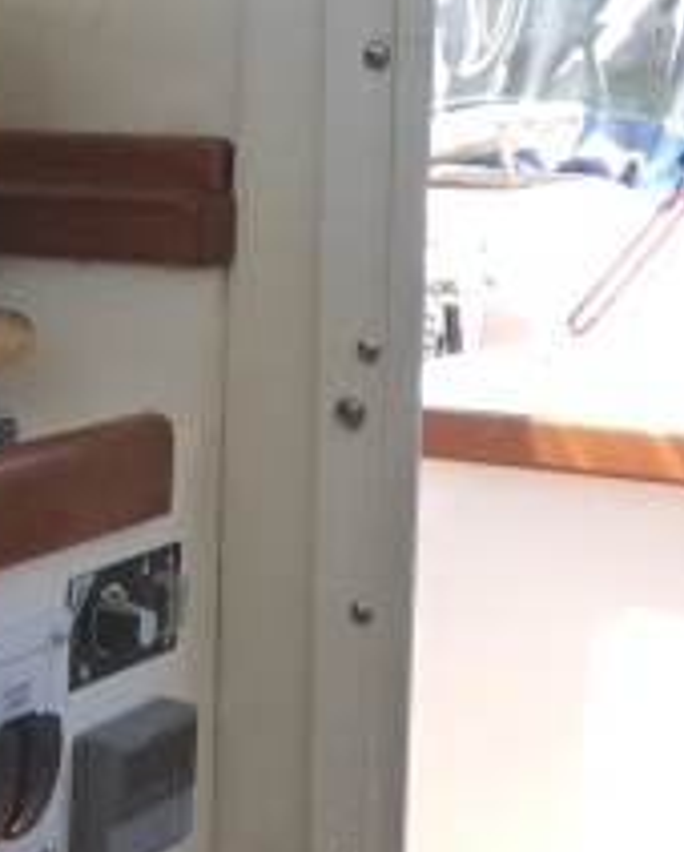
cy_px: 832
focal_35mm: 103
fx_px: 2603
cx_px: -12
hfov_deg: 14.7
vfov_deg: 18.2
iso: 160
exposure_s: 1/200
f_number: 3.3
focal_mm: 4.7
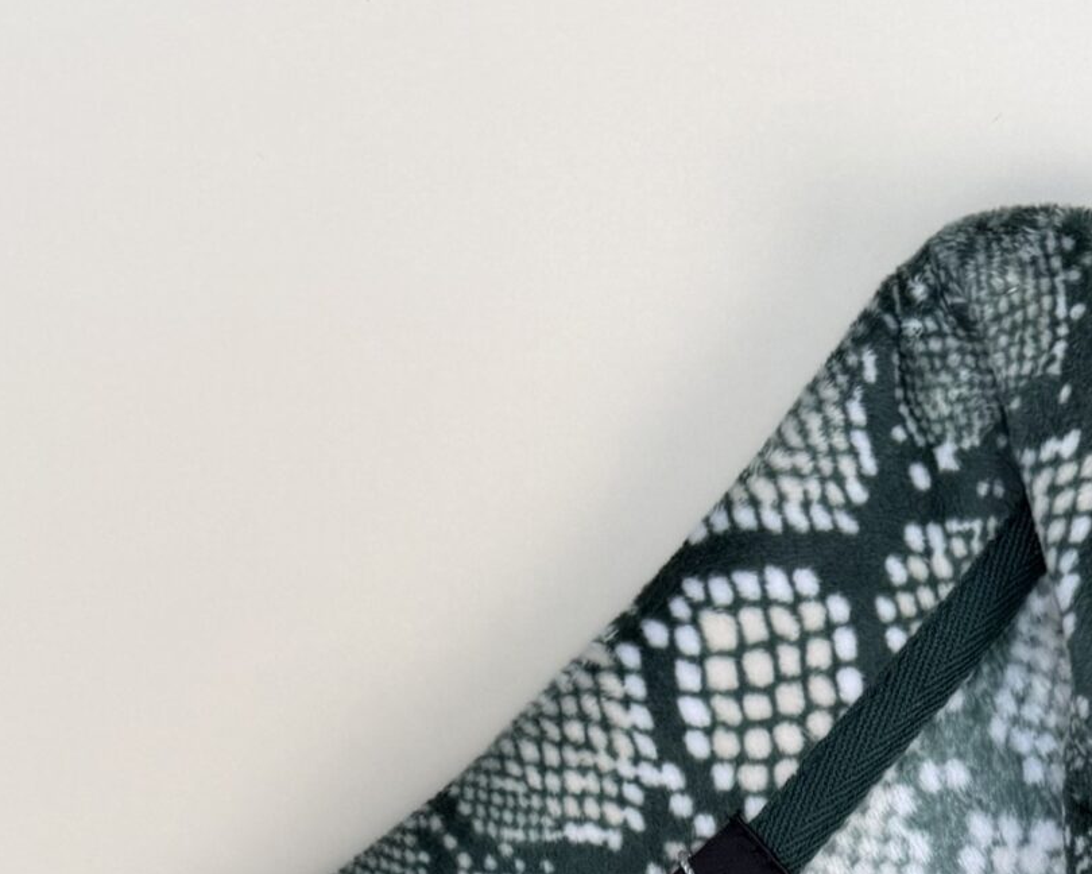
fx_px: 2392
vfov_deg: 16.9
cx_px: 836
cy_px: 1590
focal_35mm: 74
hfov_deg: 25.4
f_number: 1.78
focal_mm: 6.76
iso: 80
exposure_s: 1/426
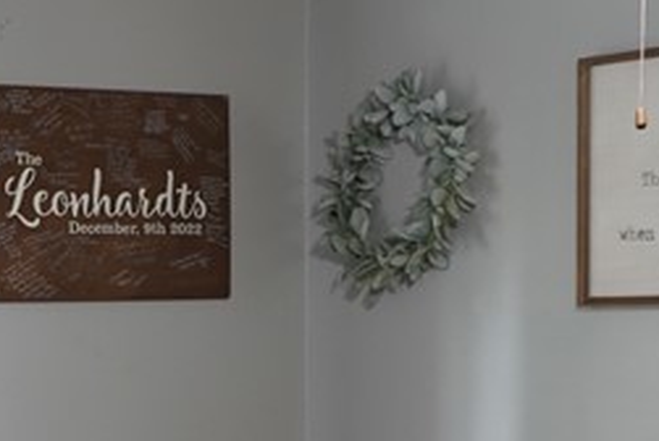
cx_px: 45
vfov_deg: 11.0
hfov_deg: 16.6
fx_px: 2218
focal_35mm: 121
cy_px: 635
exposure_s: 1/25
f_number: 3.5
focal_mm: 28
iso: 1000
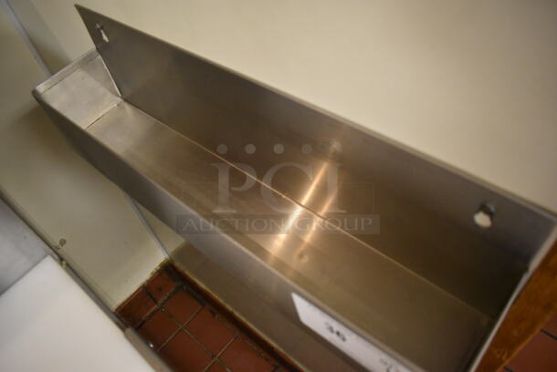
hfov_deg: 67.3
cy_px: 186
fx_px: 418
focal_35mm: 27
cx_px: 278
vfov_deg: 48.0
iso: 3600
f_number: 3.5
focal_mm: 18
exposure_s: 1/125
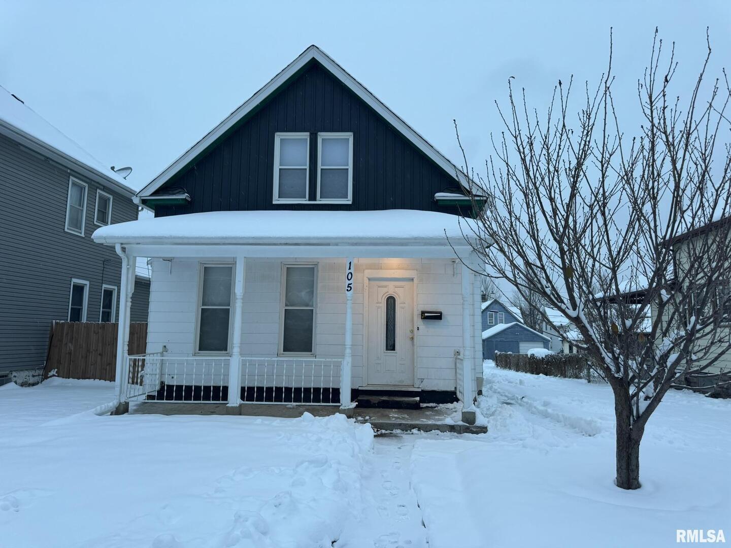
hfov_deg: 71.6
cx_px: 366
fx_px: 507
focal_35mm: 24
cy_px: 274
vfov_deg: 56.8
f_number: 1.78
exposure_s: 1/121
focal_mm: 6.76
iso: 160
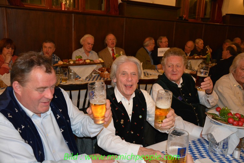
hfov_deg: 57.2
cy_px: 82
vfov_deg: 40.0
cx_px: 122
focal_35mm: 33
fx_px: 224
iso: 2800
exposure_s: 1/60
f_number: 3.8
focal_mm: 22
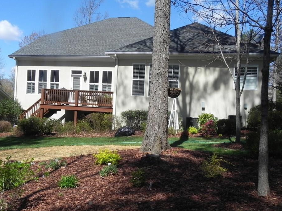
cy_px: 112
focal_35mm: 37
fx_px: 301
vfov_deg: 38.7
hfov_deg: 50.1
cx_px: 145
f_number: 6.3
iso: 160
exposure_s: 1/363
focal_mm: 5.9
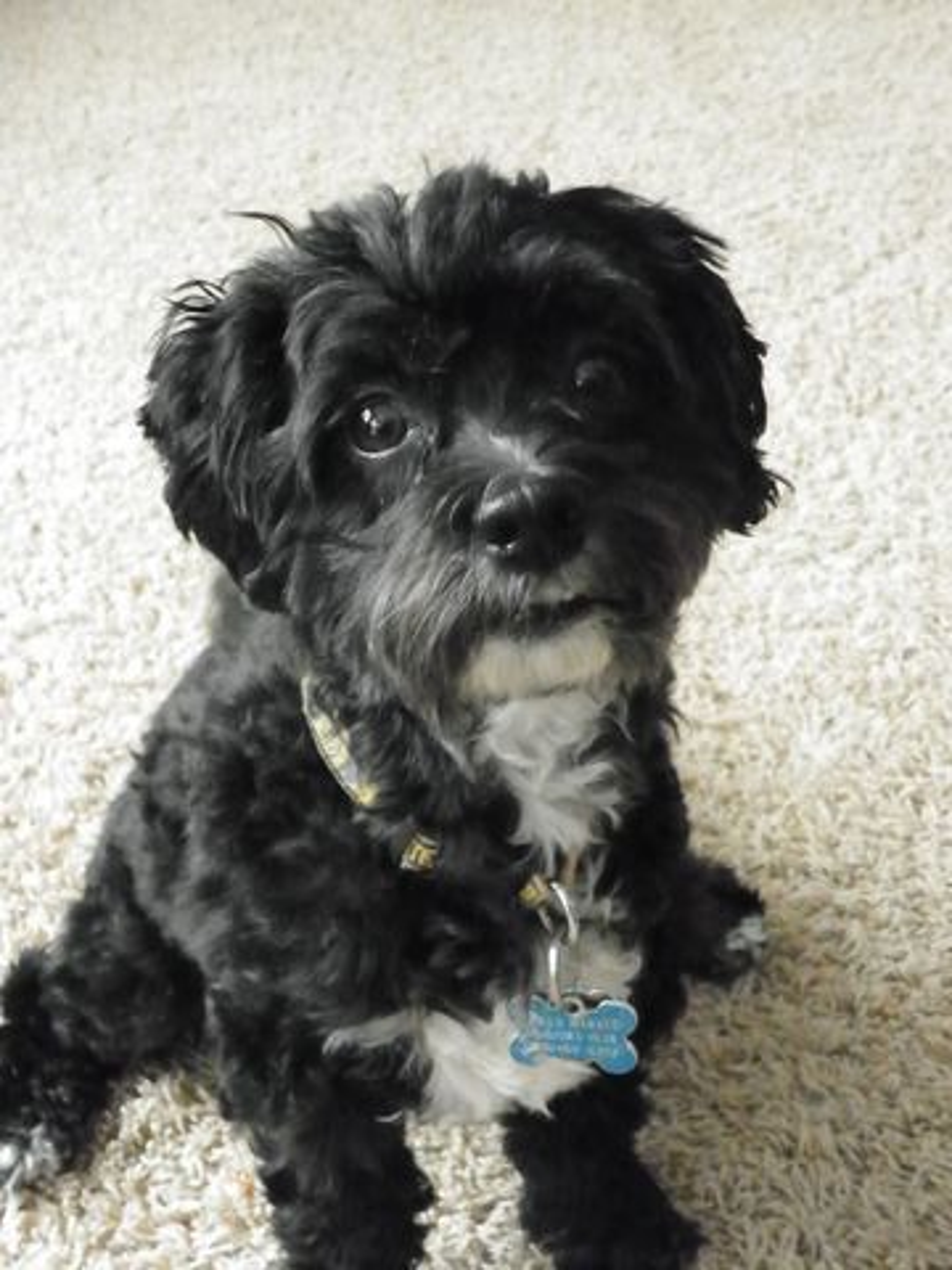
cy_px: 635
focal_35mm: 60
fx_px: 2200
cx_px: 476
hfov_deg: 24.4
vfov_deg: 32.2
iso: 1600
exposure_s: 1/80
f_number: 3.5
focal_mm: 10.7
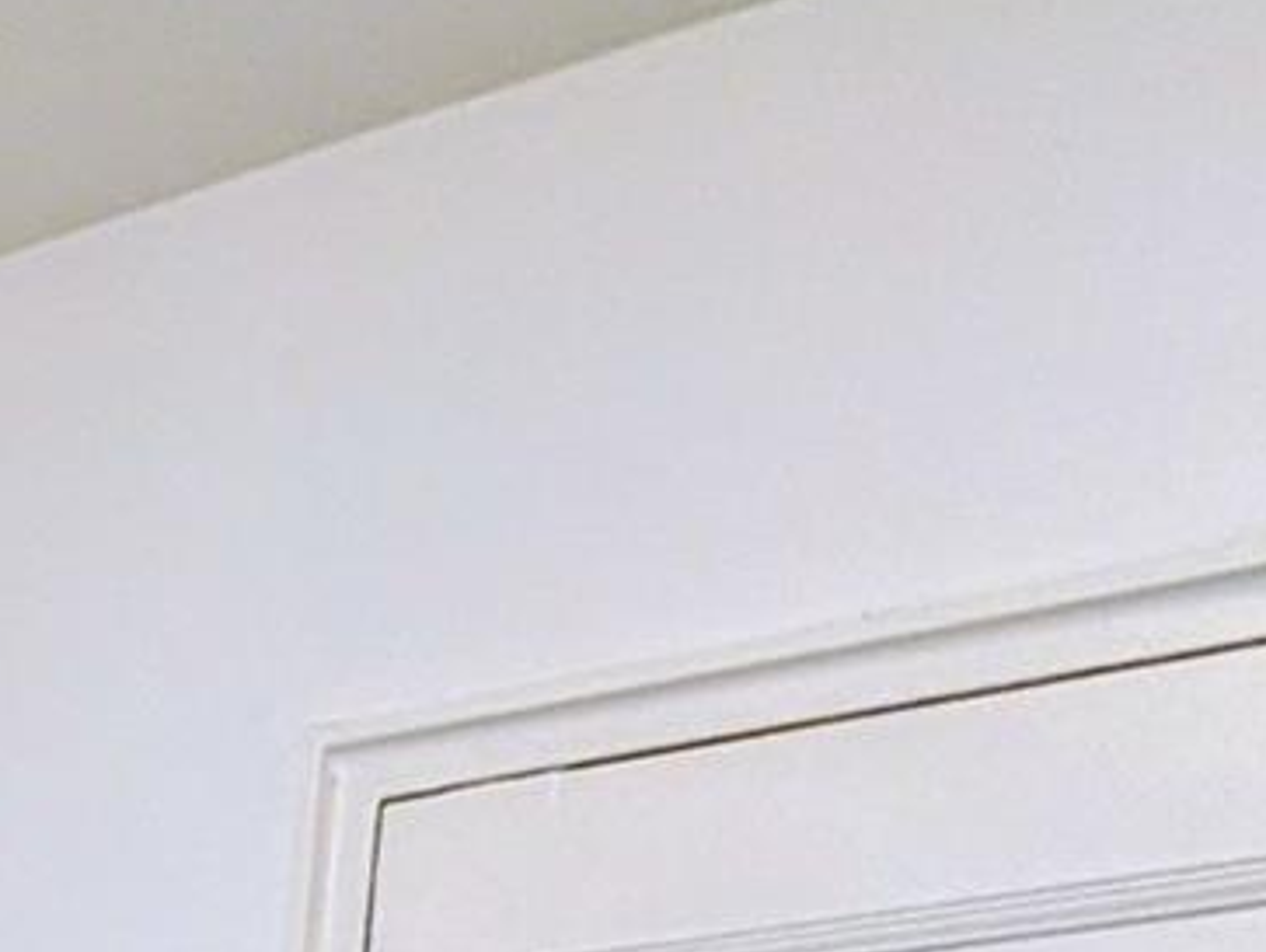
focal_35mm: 90
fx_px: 3295
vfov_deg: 12.1
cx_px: -1189
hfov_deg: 16.8
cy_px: 2472
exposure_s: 1/30
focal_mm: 2.35
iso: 173
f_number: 2.2
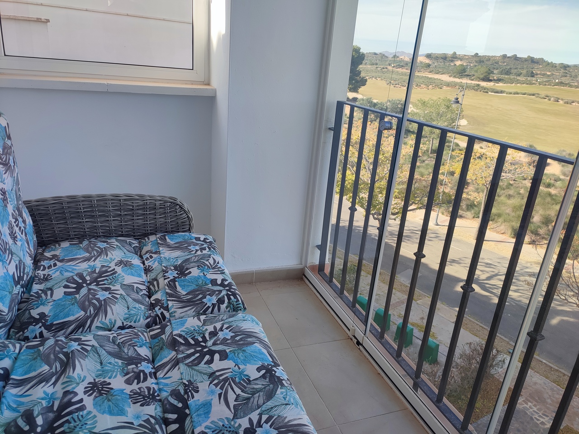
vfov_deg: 54.9
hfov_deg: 69.4
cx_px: 290
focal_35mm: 25
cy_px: 217
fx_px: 418
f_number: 1.9
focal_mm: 6.04
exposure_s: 1/294
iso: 50
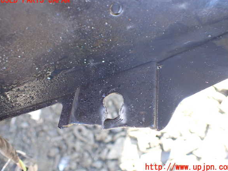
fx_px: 204
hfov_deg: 58.4
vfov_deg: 45.4
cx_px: 116
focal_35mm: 31
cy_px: 84
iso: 500
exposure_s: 1/125
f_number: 2.3
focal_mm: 5.4
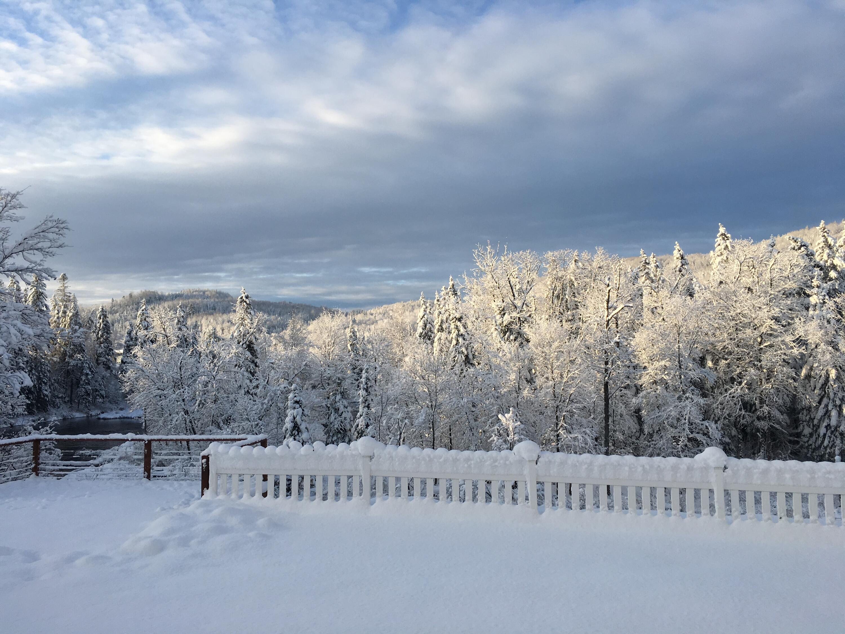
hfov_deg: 61.7
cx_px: 422
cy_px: 317
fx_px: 708
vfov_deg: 48.2
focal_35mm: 29
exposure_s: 1/950
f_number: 2.2
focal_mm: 4.15
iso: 25
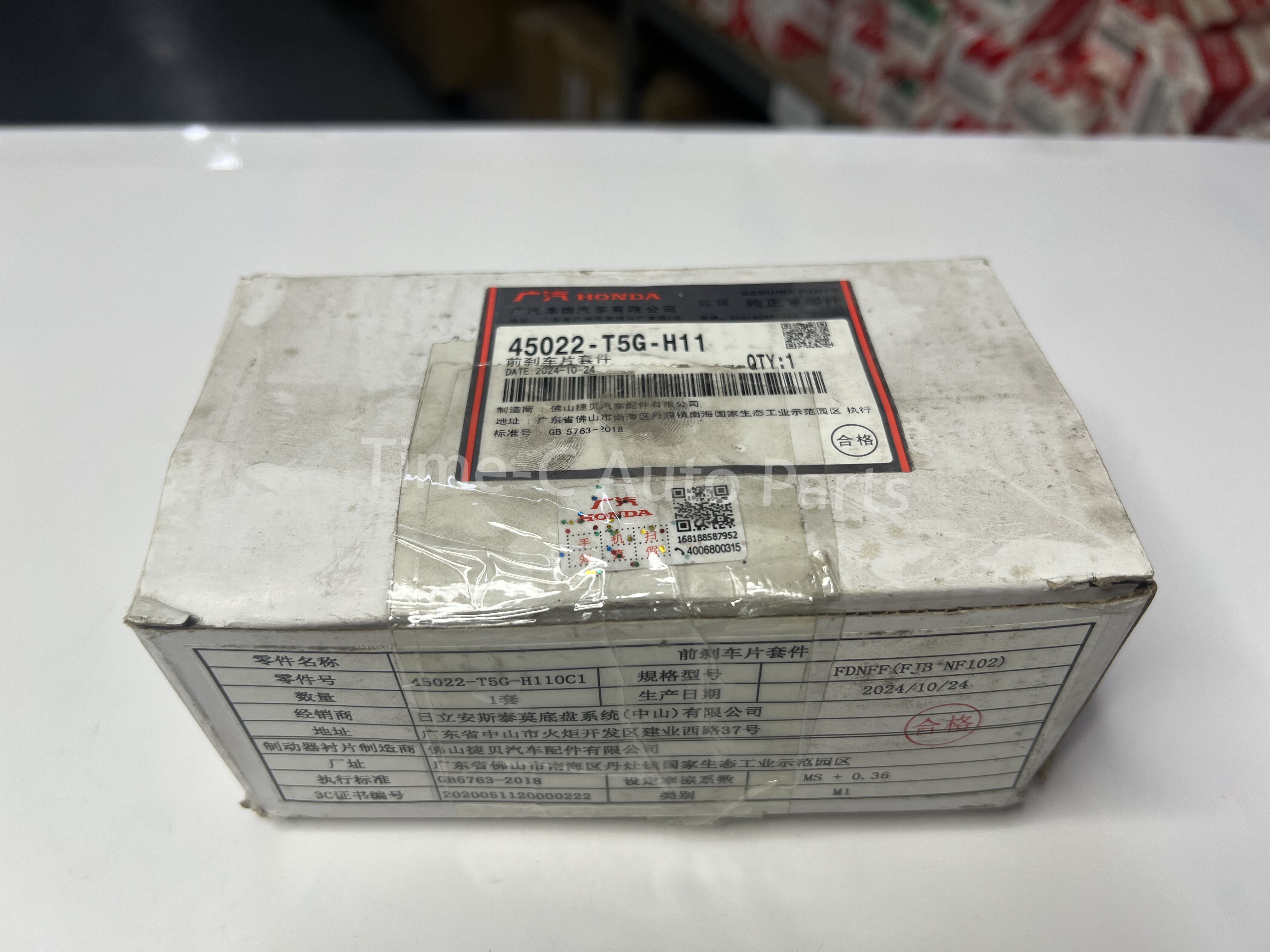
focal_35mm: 26
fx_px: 954
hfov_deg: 67.3
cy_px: 476
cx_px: 635
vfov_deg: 53.1
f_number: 1.5
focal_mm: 5.7
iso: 32
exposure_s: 1/114
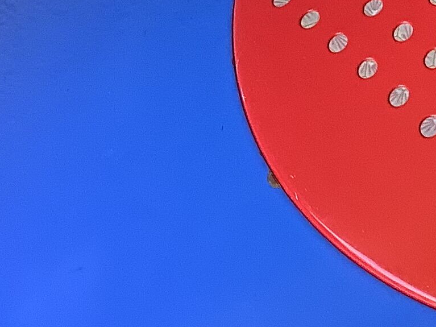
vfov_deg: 11.1
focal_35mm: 132
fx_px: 1662
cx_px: 633
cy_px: -27
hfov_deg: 14.1
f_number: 2.4
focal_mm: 3.3
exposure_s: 1/60
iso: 80
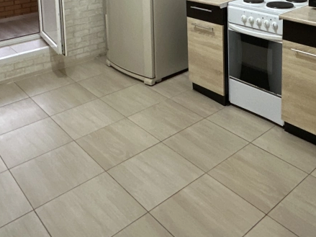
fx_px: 365
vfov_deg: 31.4
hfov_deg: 46.6
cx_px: 183
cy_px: -31
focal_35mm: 40
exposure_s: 1/50
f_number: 2.2
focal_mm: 2.22
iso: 320
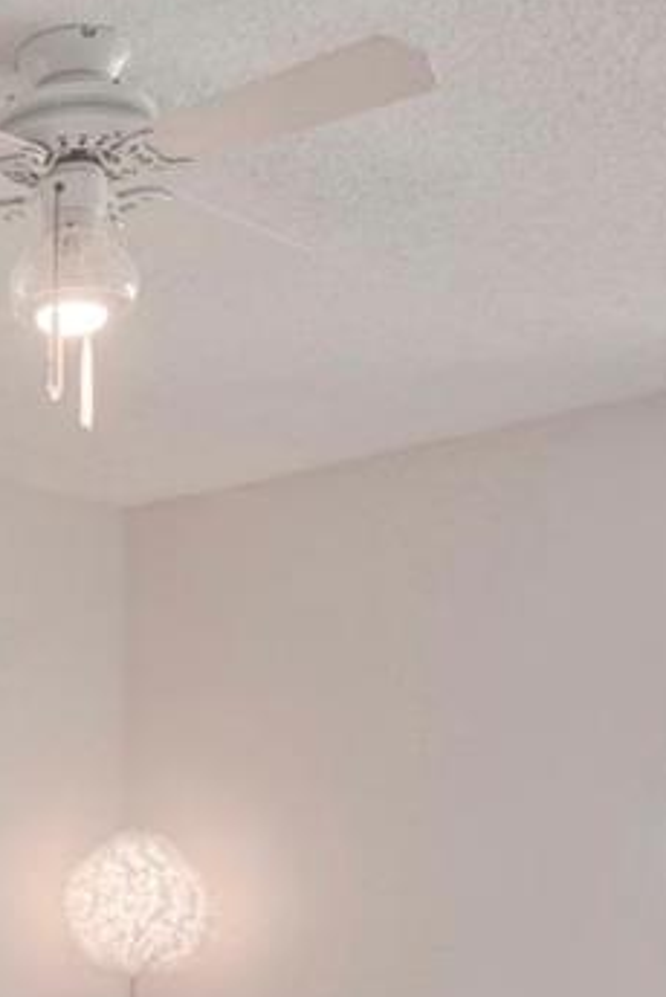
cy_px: 906
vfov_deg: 29.6
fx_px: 1800
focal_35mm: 65
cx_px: -287
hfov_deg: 18.8
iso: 1600
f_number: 11
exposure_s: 1/320
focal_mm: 14
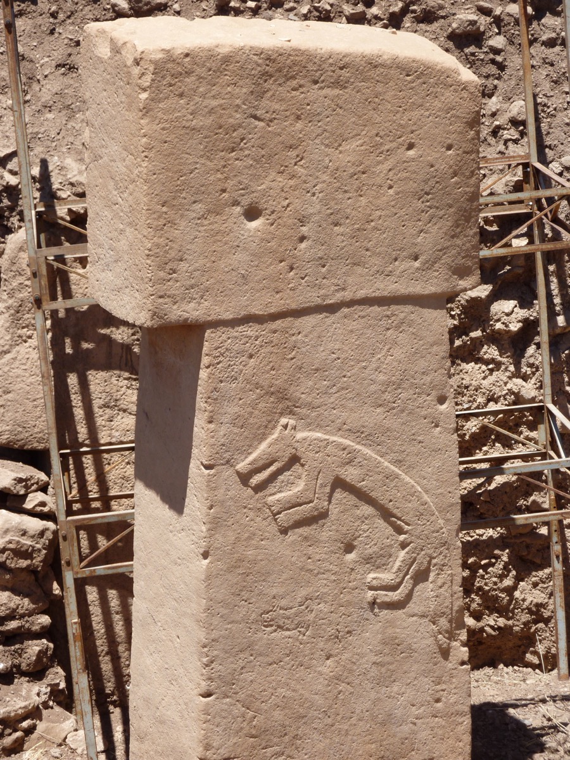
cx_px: 285
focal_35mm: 119
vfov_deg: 16.6
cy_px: 380
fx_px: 2613
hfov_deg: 12.5
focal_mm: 19.5
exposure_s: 1/400
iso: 80
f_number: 4.4
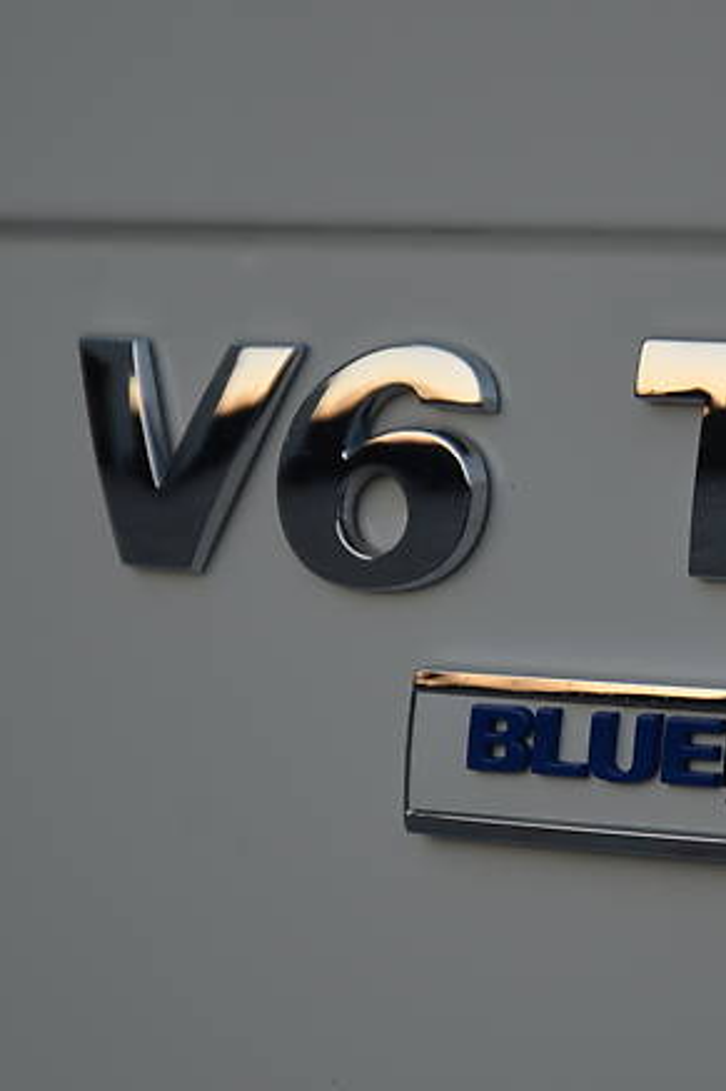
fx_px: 8716
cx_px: 631
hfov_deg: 4.8
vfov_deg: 7.2
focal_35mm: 288
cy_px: 519
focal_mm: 105
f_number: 5.6
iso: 200
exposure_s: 1/125
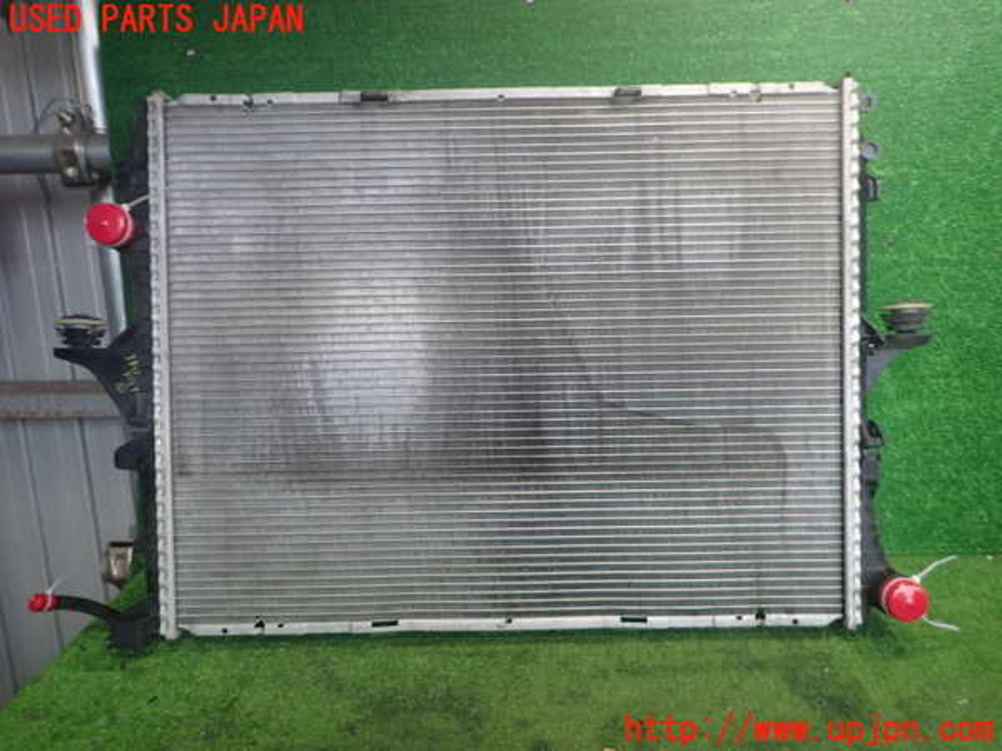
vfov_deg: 54.9
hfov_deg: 69.4
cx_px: 501
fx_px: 724
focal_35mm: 25
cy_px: 376
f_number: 2
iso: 200
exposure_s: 1/40
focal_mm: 4.5
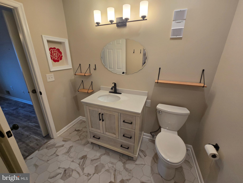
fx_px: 91
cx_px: 122
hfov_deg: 106.2
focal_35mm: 13
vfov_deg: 89.9
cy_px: 92
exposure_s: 1/60
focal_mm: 2.2
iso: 80
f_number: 2.2
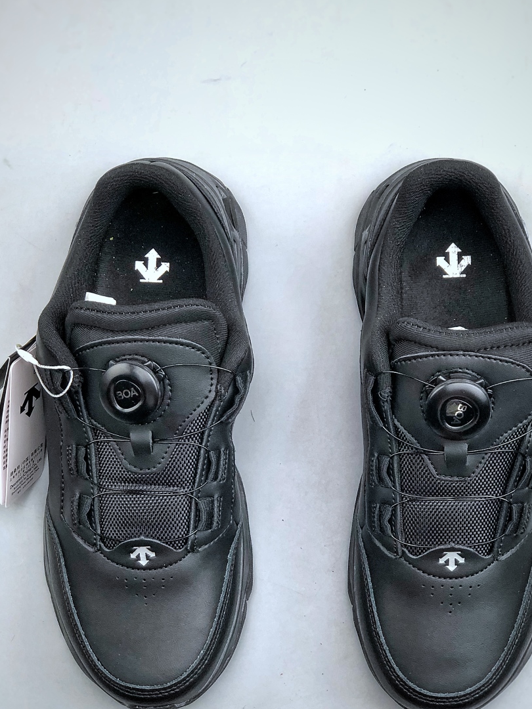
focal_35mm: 76
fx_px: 1557
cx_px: 270
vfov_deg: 25.6
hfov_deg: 19.4
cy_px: 413
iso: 25
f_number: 2.8
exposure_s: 1/33
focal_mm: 6.6
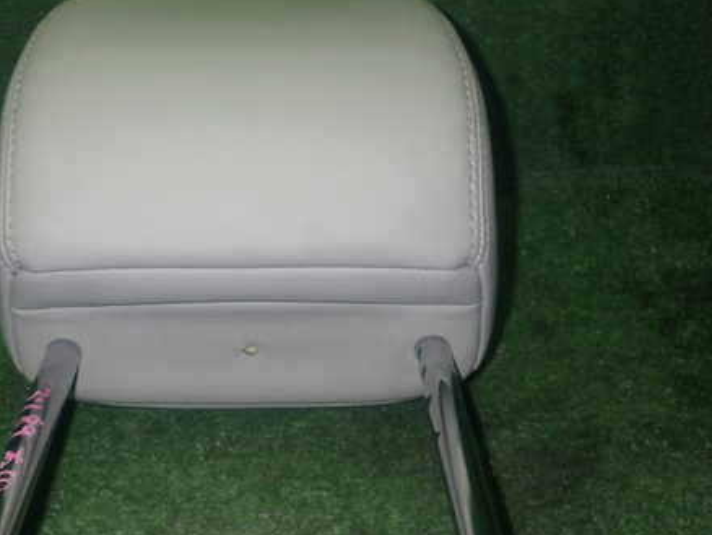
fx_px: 1070
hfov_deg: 36.5
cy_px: 296
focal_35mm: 52
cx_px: 252
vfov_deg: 28.0
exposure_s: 1/40
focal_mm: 6.83
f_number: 8
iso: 800
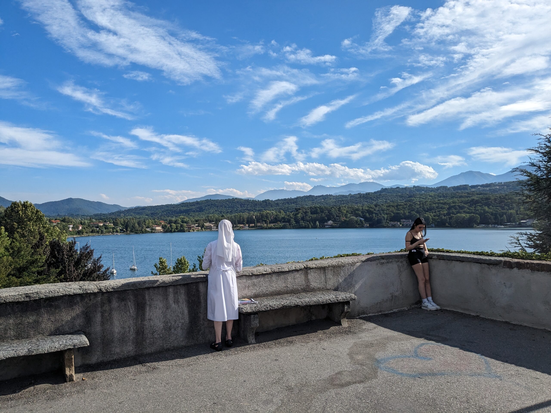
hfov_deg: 65.3
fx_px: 430
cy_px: 206
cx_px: 276
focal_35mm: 27
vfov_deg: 51.4
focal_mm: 4.38
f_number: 1.73
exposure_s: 1/4673
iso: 62
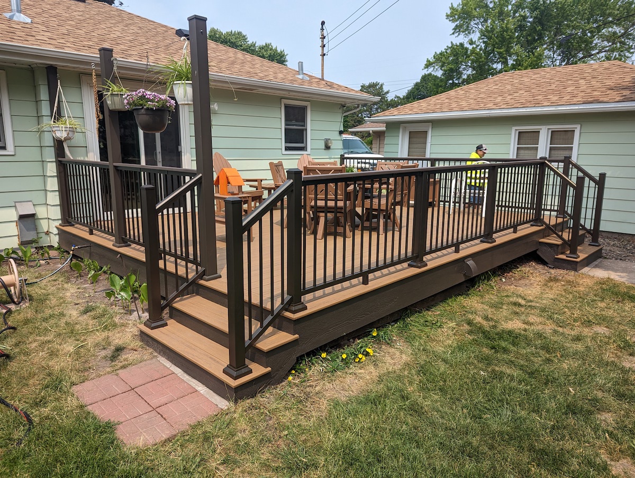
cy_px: 239
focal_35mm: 24
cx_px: 318
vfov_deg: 57.0
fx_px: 441
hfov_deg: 71.5
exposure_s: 1/1689
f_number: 1.85
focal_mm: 6.81
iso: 46
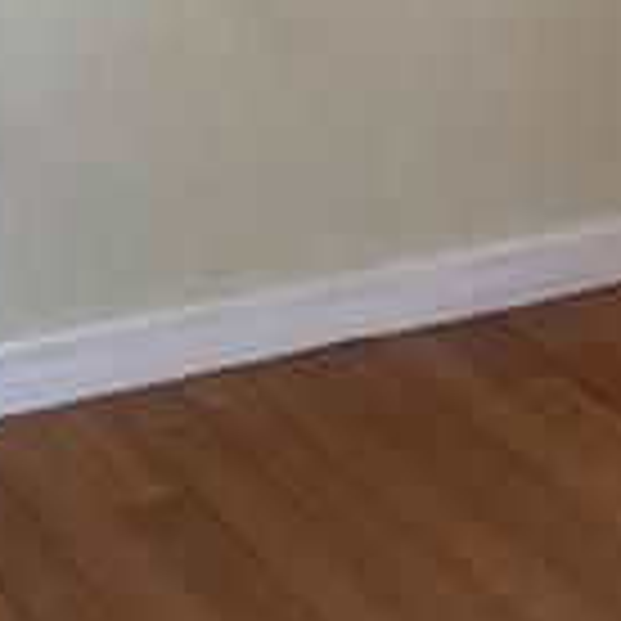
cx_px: 1012
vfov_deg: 10.7
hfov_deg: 10.6
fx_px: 3187
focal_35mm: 157
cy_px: -342
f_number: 1.78
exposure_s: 1/60
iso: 160
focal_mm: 6.76
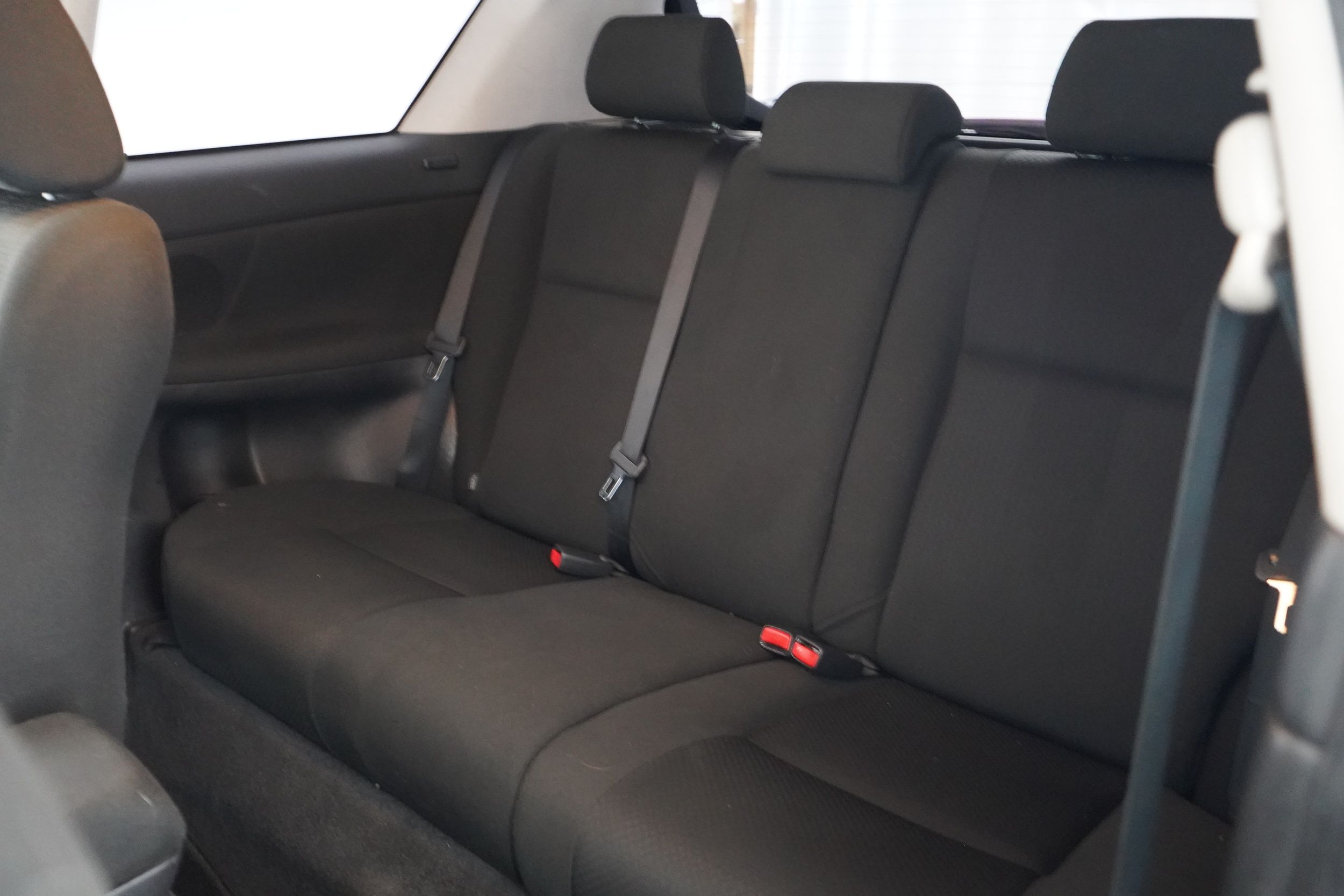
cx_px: 672
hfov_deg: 65.5
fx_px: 1045
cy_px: 448
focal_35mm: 28
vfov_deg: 46.4
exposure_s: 1/15
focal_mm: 28
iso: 12800
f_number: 3.5
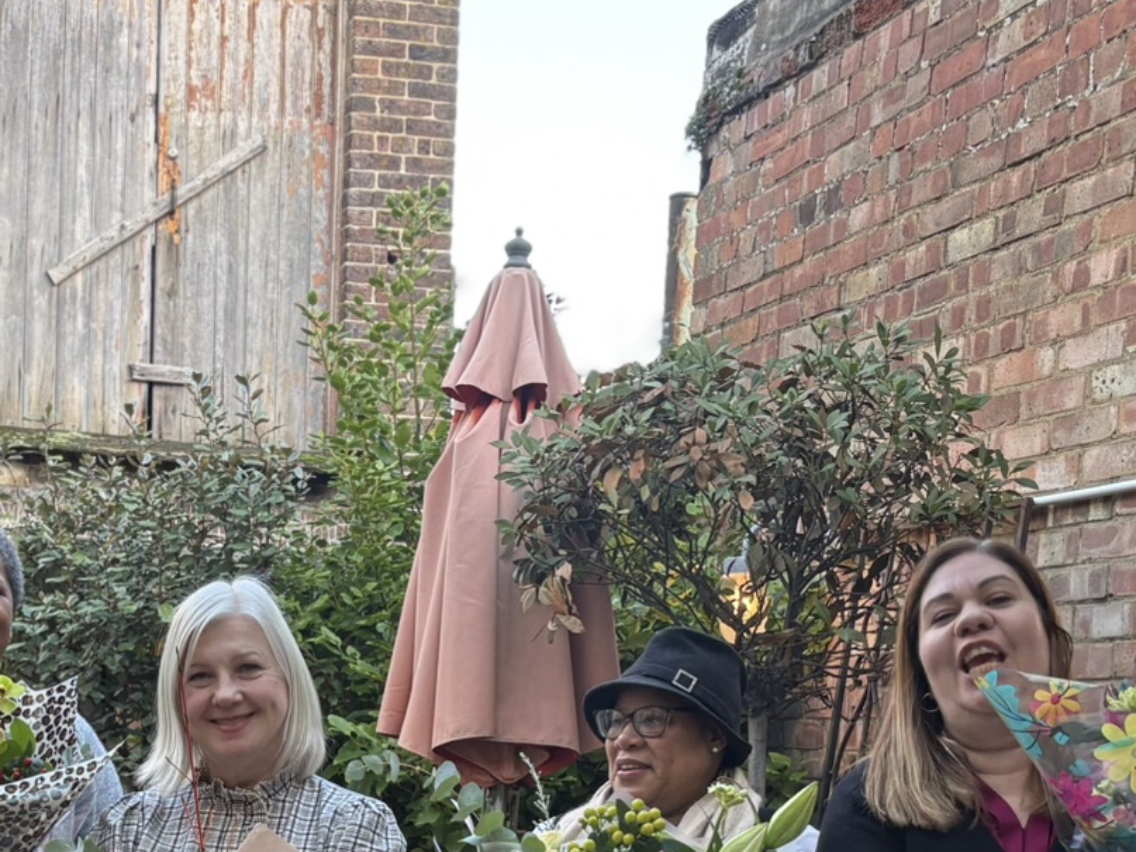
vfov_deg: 21.2
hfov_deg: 28.8
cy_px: 934
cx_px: 244
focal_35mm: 66
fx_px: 2166
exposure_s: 1/100
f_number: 1.6
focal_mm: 5.96
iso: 80
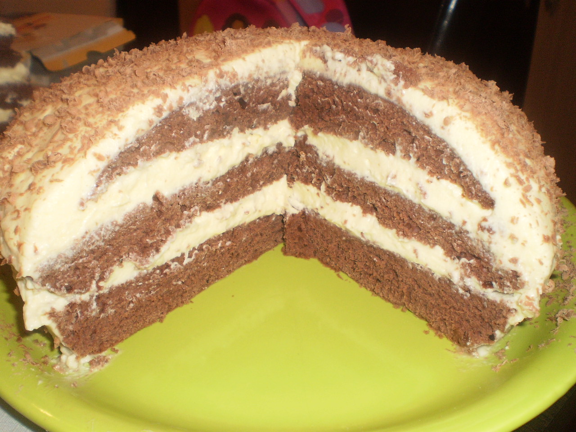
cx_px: 288
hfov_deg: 51.4
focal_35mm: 36
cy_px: 216
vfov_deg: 39.7
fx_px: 599
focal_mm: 6.3
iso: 125
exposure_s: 1/30
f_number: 3.1
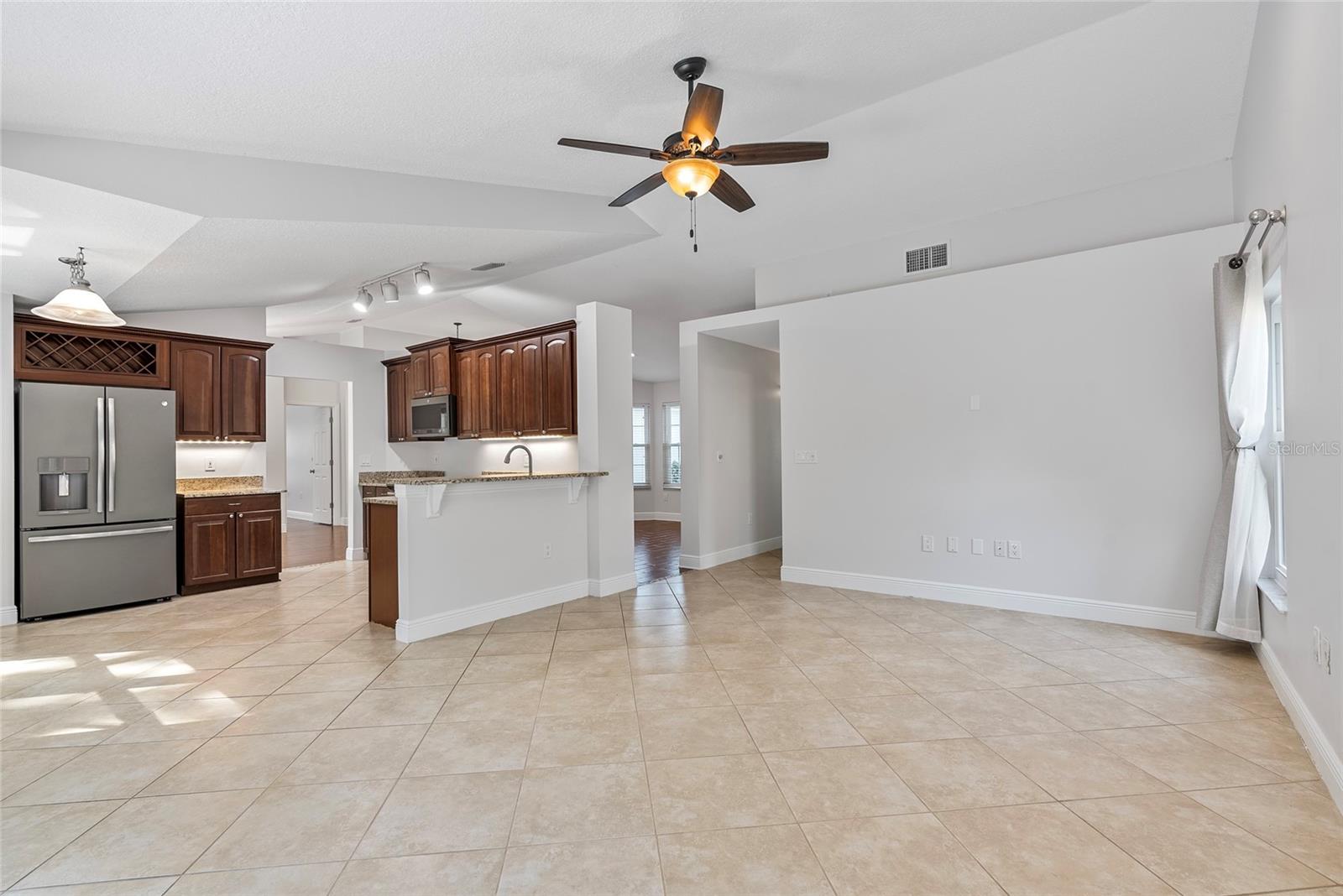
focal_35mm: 16
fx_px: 597
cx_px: 672
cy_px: 448
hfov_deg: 96.7
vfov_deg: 73.8
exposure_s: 1/1.67
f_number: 8
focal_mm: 16
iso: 100
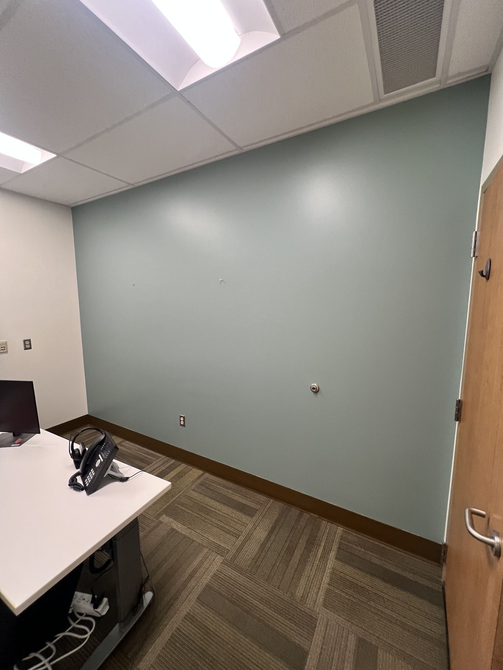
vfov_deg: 106.2
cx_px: 252
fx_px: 252
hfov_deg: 89.9
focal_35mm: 13
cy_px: 335
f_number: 1.8
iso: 160
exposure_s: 1/100
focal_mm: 1.57
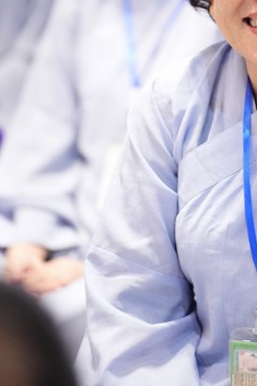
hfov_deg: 5.0
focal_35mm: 276
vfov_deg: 7.5
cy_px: 68
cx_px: 231
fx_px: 2958
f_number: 2.8
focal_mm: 150
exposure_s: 1/320
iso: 6400
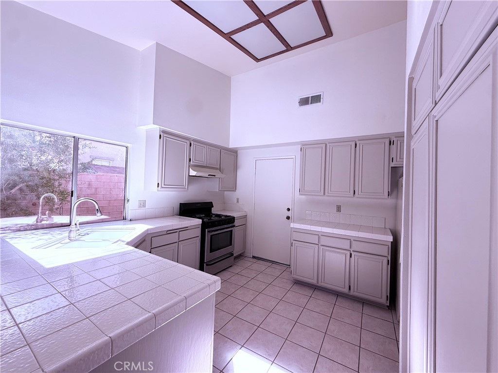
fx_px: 201
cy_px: 186
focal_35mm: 14
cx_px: 249
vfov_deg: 85.7
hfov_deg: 102.1
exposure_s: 1/110
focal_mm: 2.22
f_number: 2.2
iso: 50
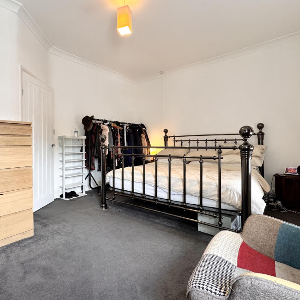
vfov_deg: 77.6
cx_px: 125
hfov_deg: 77.1
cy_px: 143
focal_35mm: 19
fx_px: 186
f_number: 2.2
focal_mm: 2.22
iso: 200
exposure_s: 1/50
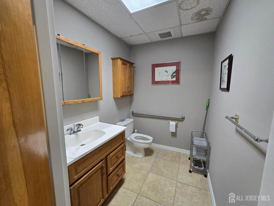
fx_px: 103
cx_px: 137
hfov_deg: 106.2
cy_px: 103
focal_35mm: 13
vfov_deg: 89.9
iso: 250
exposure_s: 1/60
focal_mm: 2.2
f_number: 2.2
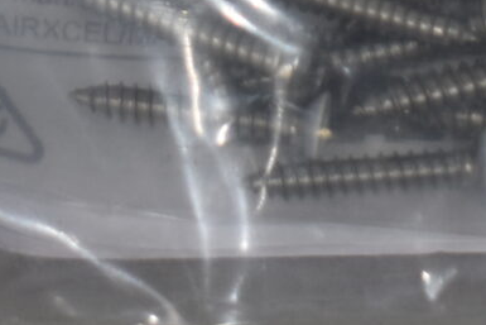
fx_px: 5118
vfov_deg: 3.6
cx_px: 602
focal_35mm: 379
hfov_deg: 5.4
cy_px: -484
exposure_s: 1/125
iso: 220
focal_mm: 38
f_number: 5.6
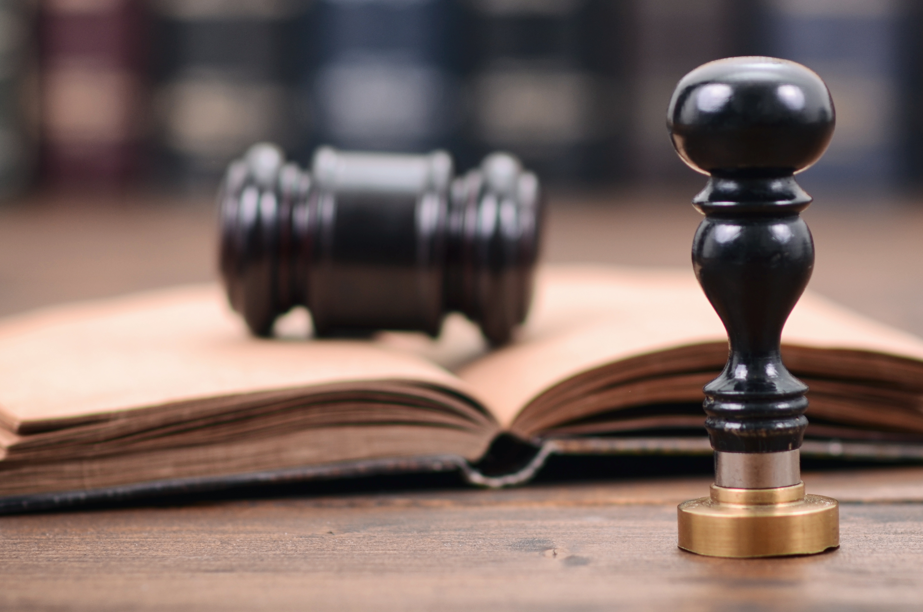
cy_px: 159
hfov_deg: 10.7
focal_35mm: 193
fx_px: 4932
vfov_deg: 7.1
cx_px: 539
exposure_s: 1/250
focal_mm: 85
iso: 100
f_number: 2.2
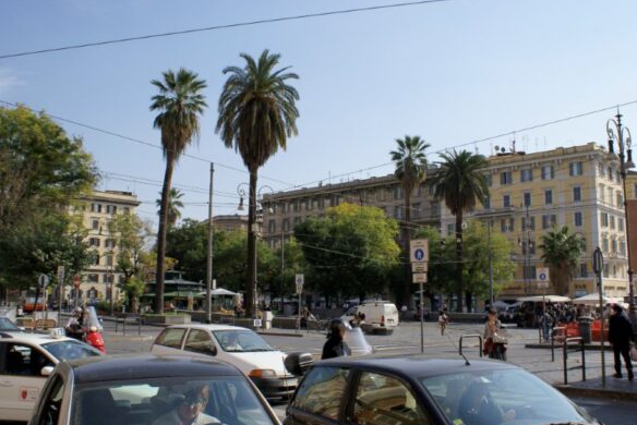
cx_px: 318
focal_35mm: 37
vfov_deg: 36.0
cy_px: 215
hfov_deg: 51.9
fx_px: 655
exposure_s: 1/200
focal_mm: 24
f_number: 10
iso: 100
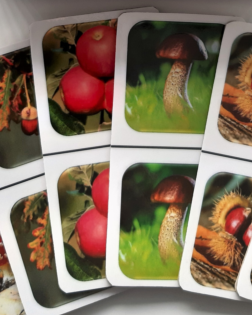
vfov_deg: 26.4
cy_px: -17
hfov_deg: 22.8
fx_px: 625
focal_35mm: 67
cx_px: 157
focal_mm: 3.93
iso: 64
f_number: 1.7
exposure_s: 1/50
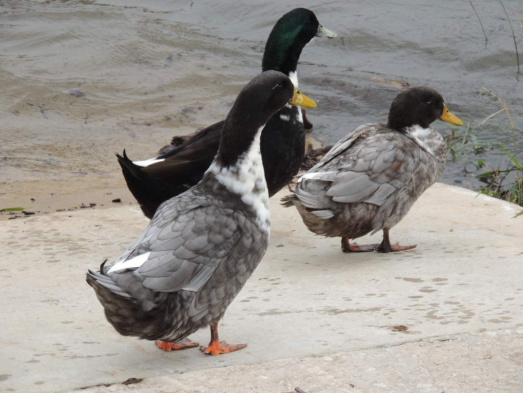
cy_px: 196
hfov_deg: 7.9
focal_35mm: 250
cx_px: 262
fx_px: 3777
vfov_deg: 5.9
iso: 250
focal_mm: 44.5
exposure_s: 1/500
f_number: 4.7
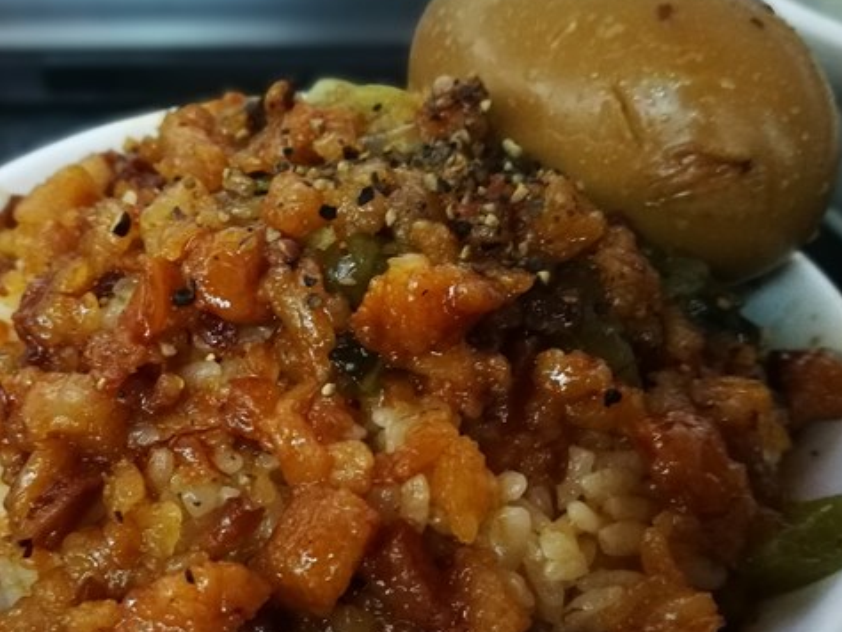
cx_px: 352
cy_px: 396
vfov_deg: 35.0
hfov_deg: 45.6
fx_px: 998
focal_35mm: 41
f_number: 4
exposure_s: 1/17.1
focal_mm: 4.5
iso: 800
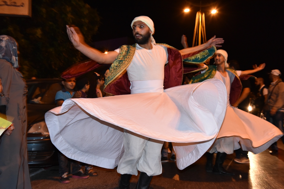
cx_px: 142
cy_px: 94
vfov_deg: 27.0
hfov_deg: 39.6
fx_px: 394
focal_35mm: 50
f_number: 7.1
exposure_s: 1/60
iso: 3200
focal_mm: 50
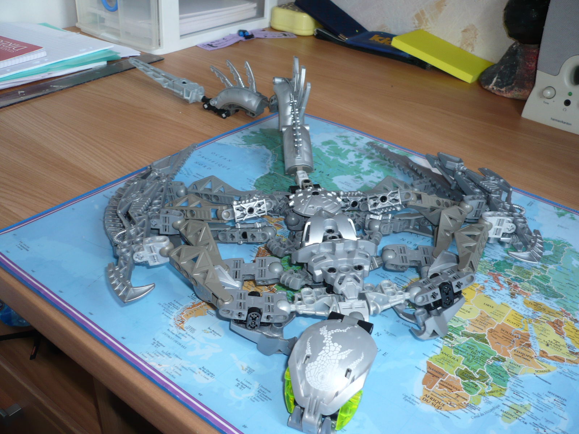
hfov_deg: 52.6
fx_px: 585
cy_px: 217
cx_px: 290
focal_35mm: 35
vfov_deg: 40.7
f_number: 2.8
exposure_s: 1/30
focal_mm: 5.8
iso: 100
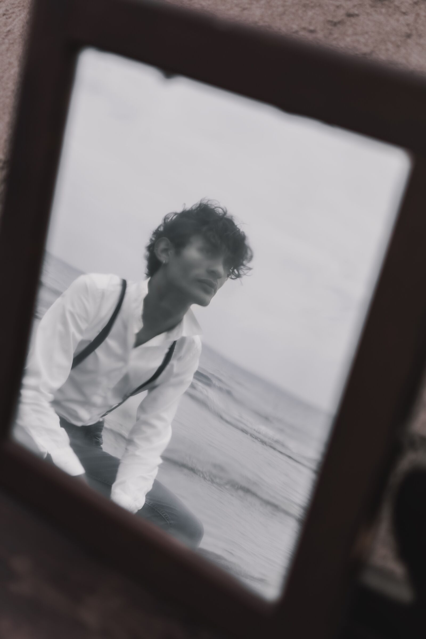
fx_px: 923
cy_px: 320
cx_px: 213
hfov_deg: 26.0
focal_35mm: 52
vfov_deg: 38.2
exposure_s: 1/200
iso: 125
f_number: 2
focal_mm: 35
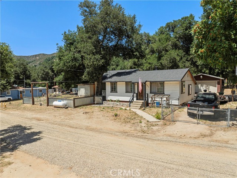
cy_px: 89
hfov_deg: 71.6
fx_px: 164
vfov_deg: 56.8
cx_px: 118
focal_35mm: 24
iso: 100
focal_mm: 12.29
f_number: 2.8
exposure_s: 1/2000
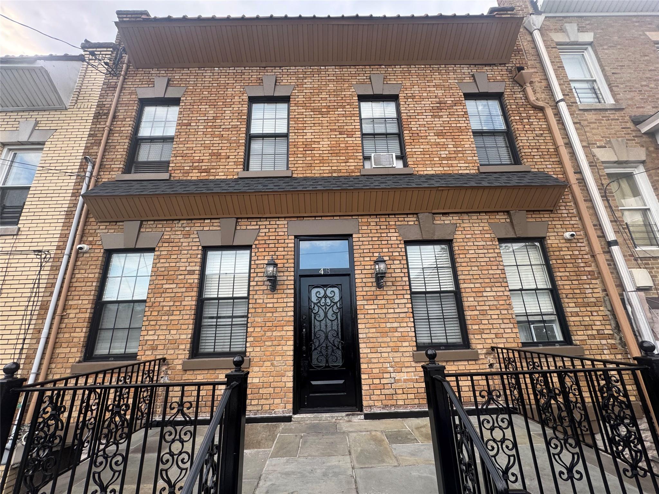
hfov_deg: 102.1
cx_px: 330
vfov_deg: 85.7
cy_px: 247
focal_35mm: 14
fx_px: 267
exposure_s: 1/230
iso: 40
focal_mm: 2.22
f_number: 2.2
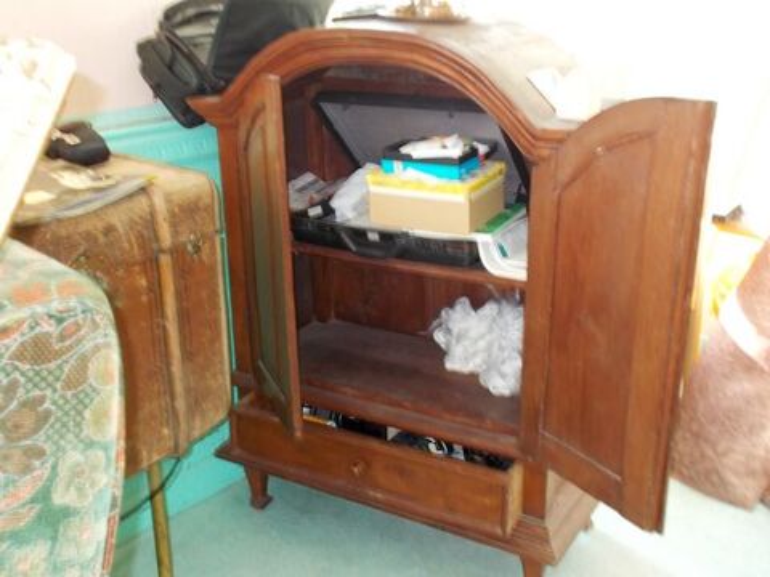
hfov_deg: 42.9
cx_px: 385
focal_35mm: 44
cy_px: 288
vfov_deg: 32.9
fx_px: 979
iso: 200
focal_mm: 7.9
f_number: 4.2
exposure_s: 1/30
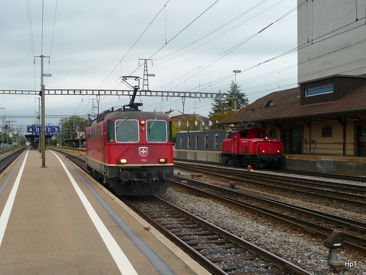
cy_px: 138
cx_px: 183
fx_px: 296
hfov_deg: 63.4
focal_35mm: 28
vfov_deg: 49.8
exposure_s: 1/320
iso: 100
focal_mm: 4.7
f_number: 3.3
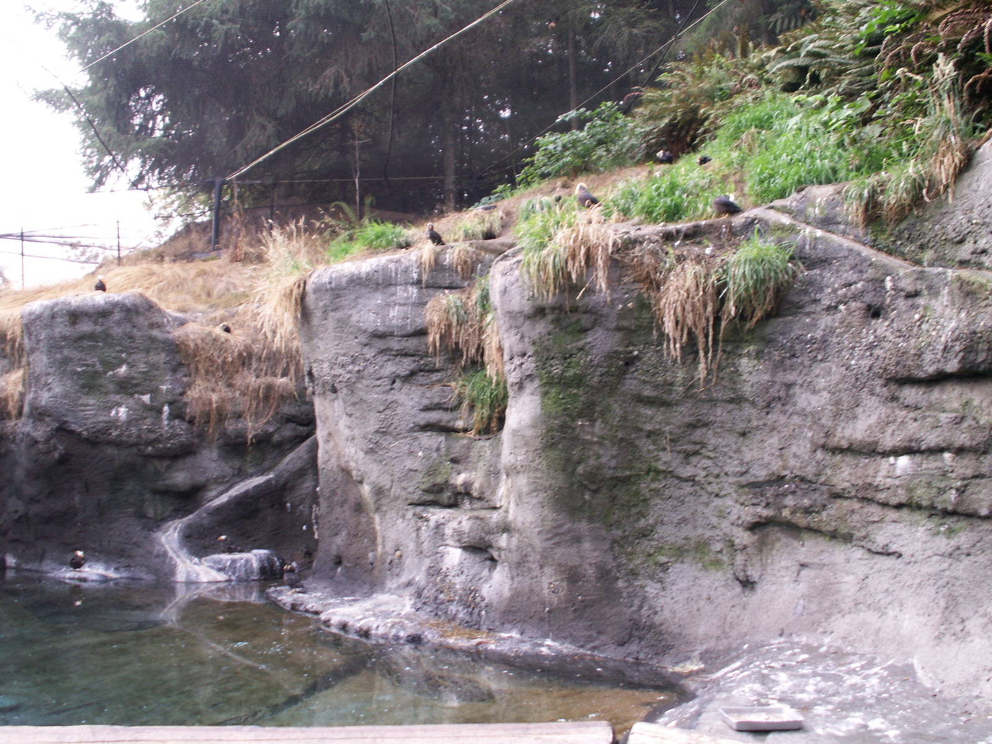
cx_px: 496
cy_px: 372
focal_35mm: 35
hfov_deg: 52.6
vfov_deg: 40.7
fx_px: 1003
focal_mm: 5.86
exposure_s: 1/40
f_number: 2.8
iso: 50
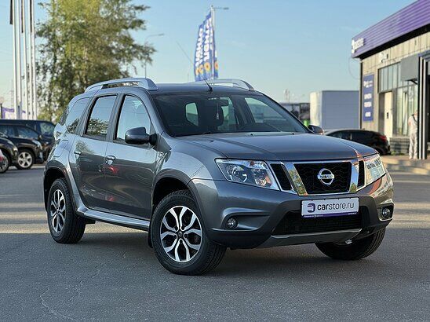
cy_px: 161
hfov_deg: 25.4
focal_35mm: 77
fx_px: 956
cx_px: 215
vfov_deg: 19.1
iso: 25
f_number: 2.8
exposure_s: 1/333
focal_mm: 9
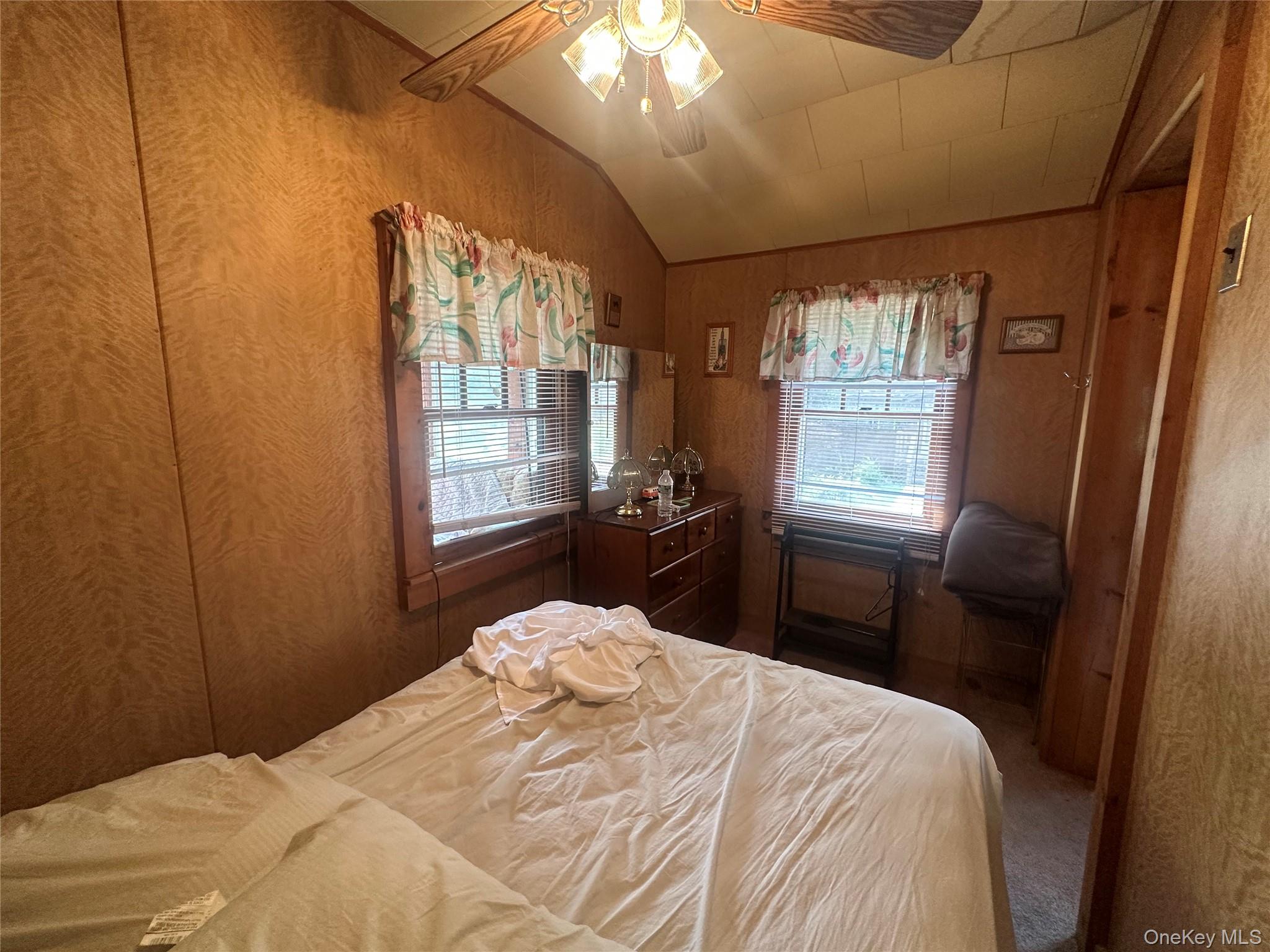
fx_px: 514
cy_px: 476
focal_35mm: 14
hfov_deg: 102.1
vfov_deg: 85.7
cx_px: 635
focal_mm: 2.22
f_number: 2.2
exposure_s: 1/120
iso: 250
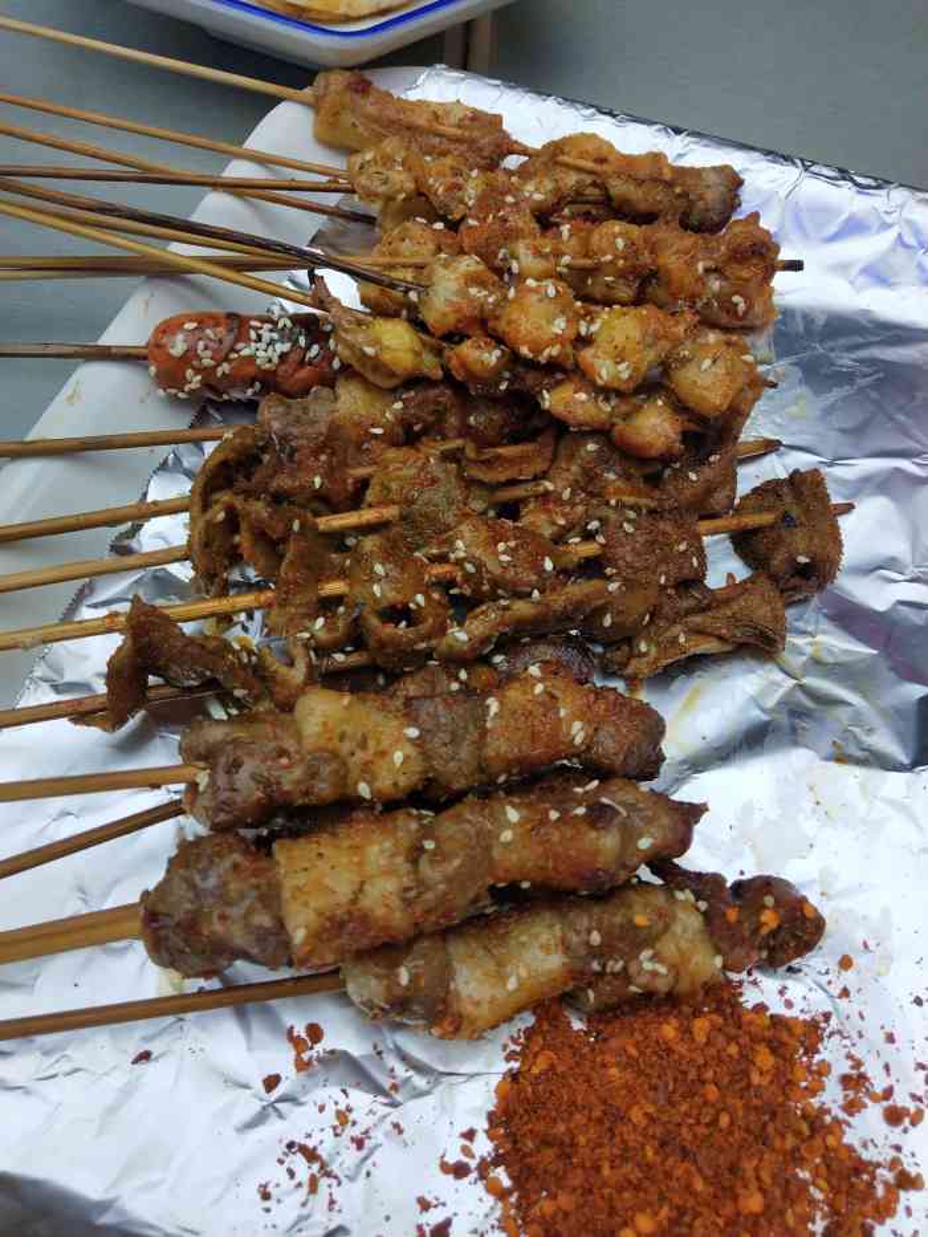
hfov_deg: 46.8
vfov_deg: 60.0
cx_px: 464
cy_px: 618
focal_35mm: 30
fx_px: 1072
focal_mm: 3.95
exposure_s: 1/100
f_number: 1.8
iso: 211
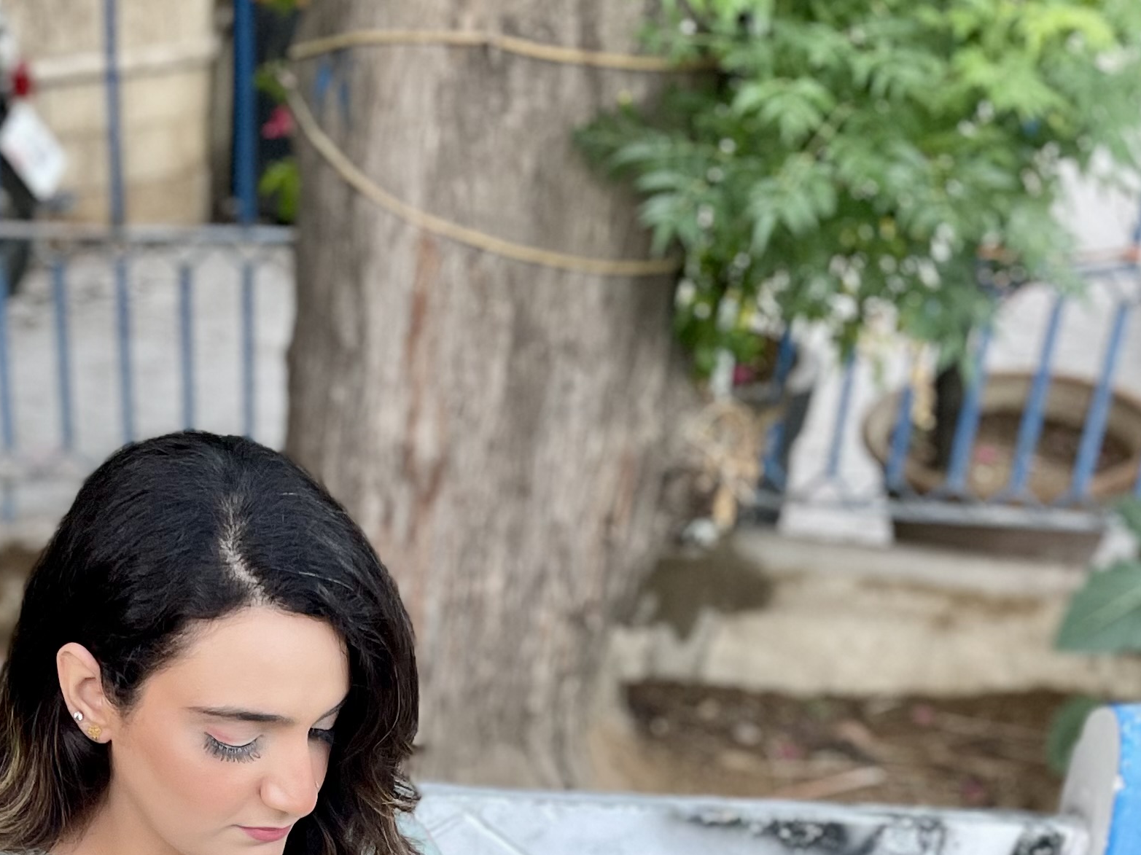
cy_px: 1248
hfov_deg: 28.7
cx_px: 335
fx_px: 2208
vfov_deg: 19.4
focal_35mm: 67
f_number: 1.6
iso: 160
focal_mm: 5.1
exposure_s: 1/60
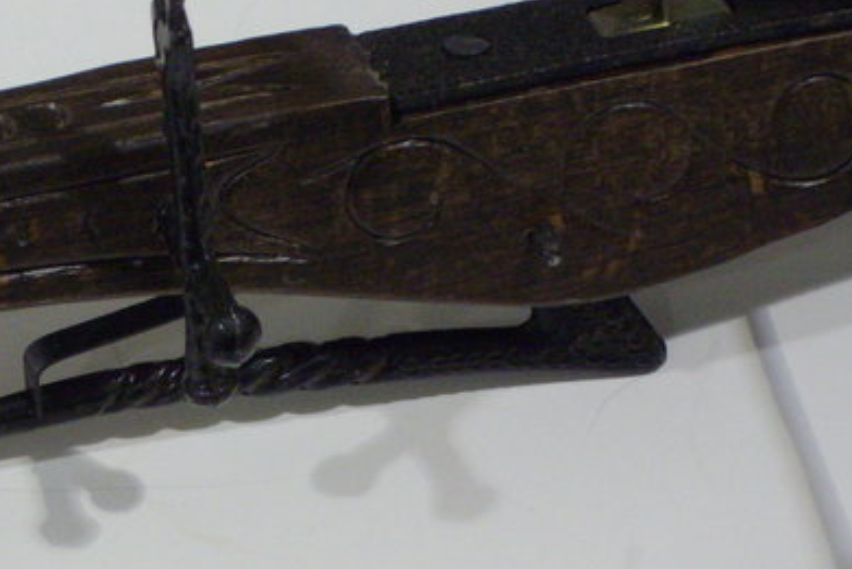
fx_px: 4759
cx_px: 285
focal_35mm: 201
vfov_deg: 6.8
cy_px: 400
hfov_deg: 10.2
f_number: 4.8
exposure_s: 1/30
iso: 320
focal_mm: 18
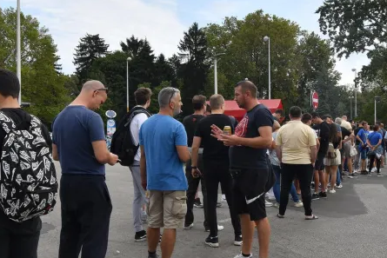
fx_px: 441
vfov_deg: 32.6
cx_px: 221
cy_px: 150
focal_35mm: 41
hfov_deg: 47.3
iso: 640
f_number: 16
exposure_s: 1/400
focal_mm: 24
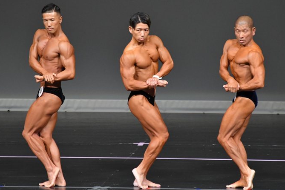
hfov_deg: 4.8
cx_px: 142
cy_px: 95
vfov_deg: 3.2
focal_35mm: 434
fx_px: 3436
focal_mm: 250
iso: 4000
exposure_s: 1/400
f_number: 5.6
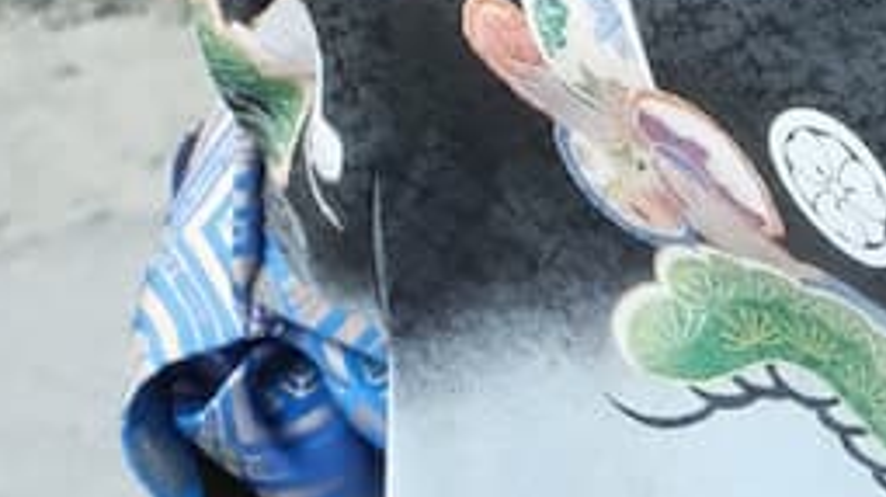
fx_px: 7911
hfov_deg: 6.1
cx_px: 2106
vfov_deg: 3.4
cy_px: -1415
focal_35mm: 337
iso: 1600
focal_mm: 27.4
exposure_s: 1/160
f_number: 6.3
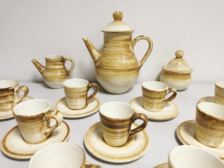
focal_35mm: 27
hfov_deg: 65.3
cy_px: 84
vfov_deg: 51.4
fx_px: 175
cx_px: 112
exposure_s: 1/50
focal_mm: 5.58
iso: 160
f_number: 1.8
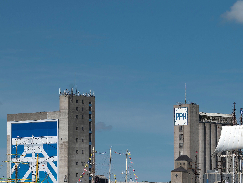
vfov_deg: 6.4
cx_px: 133
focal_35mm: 233
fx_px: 1636
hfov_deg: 8.5
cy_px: 125
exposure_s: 1/2500
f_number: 6.3
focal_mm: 150
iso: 160
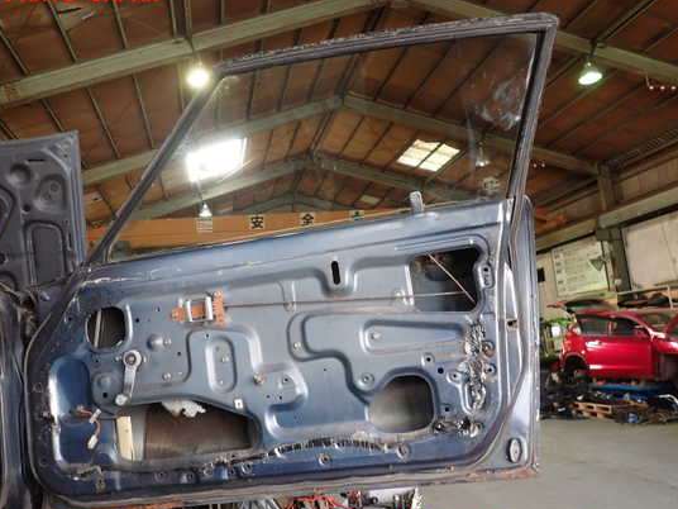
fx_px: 548
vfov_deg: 49.7
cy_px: 262
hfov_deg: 63.3
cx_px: 309
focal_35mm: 28
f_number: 2
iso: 200
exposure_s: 1/50
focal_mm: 4.5
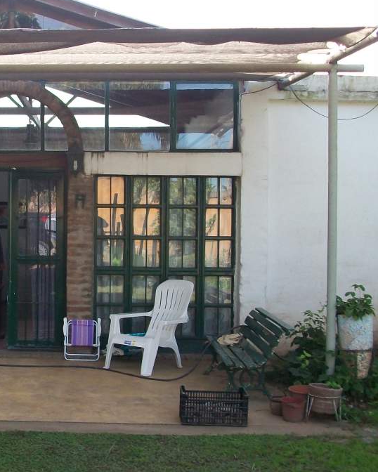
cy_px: 197
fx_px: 839
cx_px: 19
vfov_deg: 31.4
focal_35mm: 60
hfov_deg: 24.5
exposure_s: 1/200
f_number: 2.8
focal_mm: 5.7
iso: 80
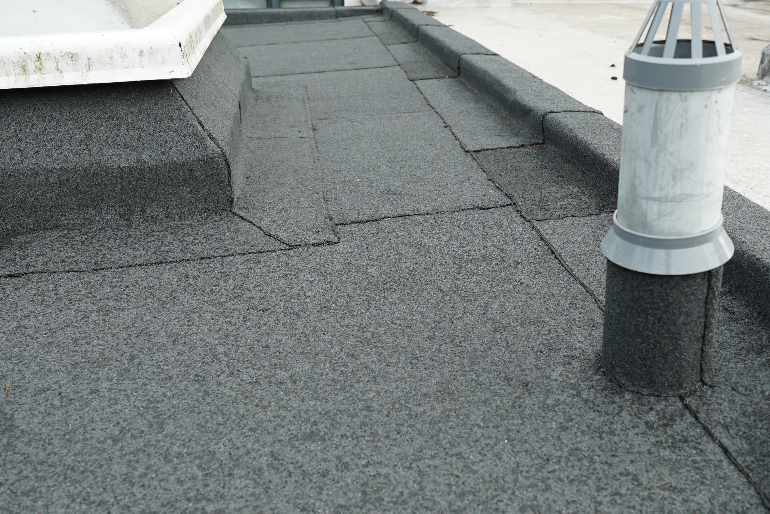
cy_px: 257
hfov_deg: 53.1
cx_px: 385
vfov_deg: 36.9
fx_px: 770
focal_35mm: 36
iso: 100
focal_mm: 24
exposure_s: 1/200
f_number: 4.5
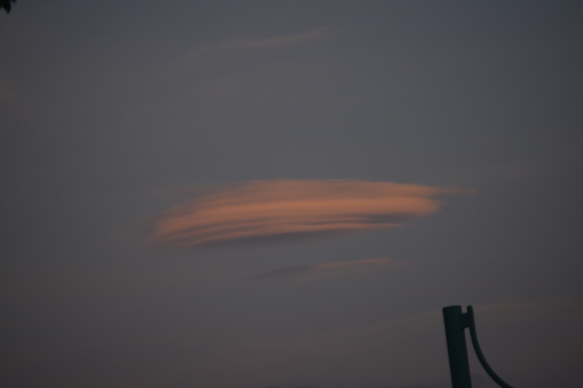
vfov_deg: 4.6
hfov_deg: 6.9
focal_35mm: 300
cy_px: 194
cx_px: 292
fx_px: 4858
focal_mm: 200
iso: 200
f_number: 5.6
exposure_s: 1/320
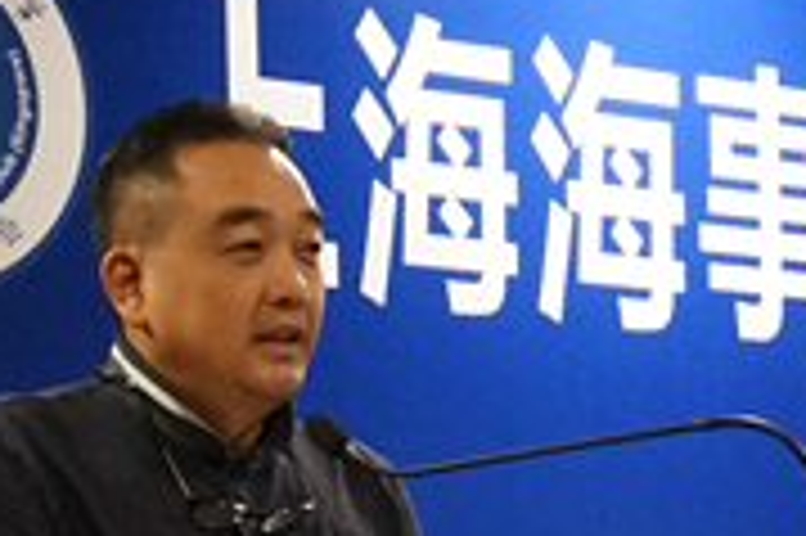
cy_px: 842
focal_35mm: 161
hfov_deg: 12.7
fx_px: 3601
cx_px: 621
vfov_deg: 8.3
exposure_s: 1/40
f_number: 4.5
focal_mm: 24
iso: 3200
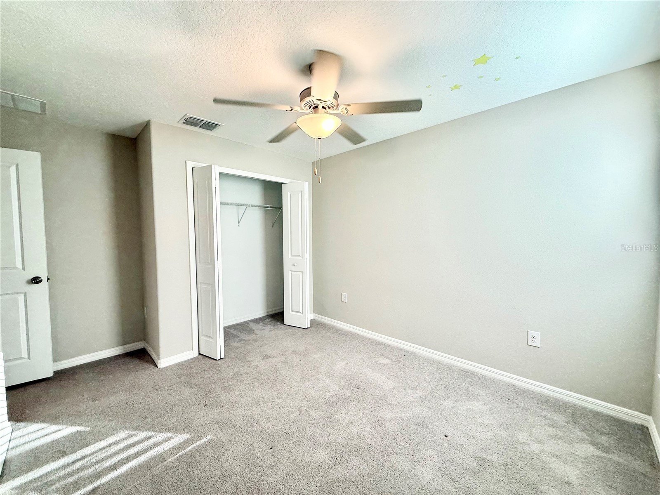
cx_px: 330
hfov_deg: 102.1
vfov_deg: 85.7
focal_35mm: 14
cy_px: 248
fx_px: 267
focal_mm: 2.22
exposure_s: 1/120
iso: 160
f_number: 2.2
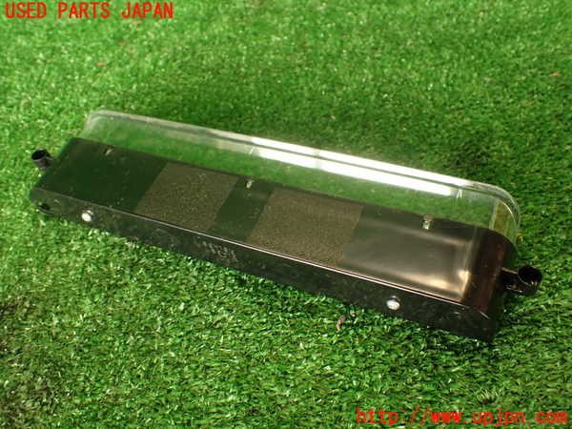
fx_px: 529
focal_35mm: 32
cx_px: 286
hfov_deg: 56.8
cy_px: 214
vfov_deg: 44.2
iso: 200
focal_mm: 5.79
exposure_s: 1/50
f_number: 2.4
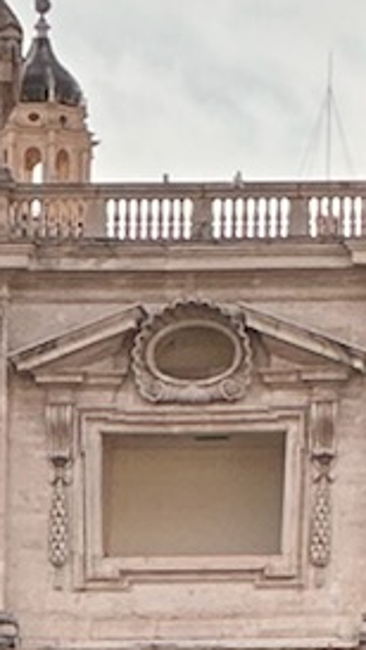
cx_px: 1243
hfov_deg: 1.9
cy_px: 849
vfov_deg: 3.4
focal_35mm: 627
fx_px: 10824
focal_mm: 9
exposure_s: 1/237
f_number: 2.8
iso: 32
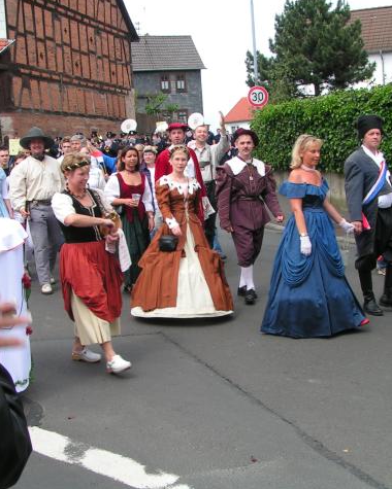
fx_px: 725
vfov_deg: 37.3
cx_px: 196
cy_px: 244
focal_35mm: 50
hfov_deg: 30.3
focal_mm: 5.8
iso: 50
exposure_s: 1/160
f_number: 5.6
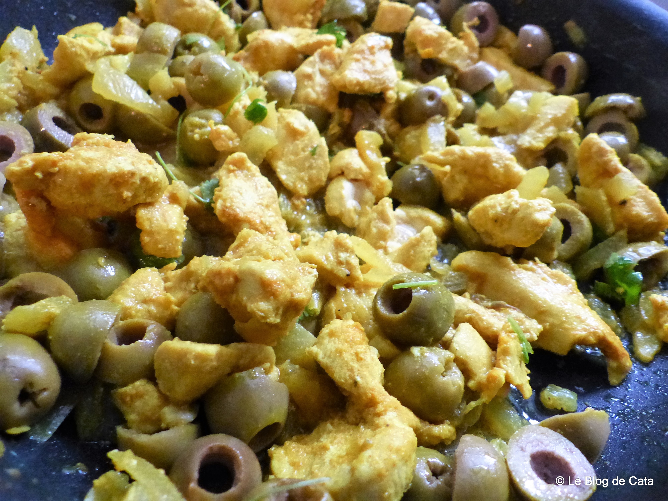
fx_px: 482
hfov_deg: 69.4
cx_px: 334
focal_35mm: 25
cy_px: 250
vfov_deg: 54.9
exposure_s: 1/50
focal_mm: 4.5
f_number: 2.8
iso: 800
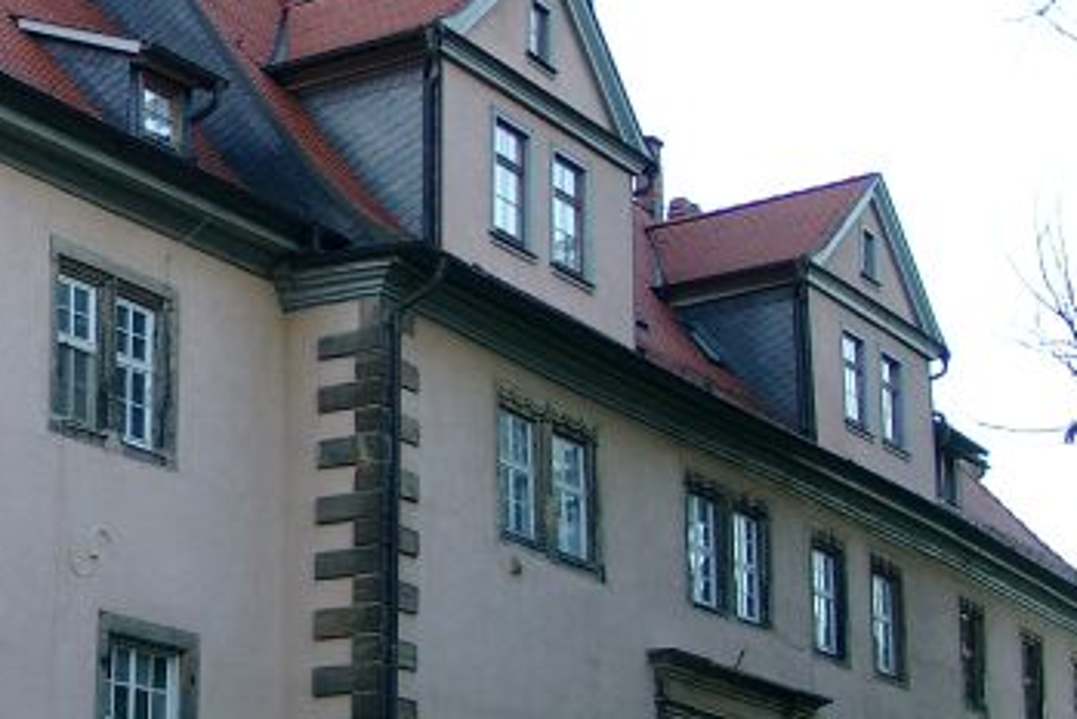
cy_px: 435
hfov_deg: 24.3
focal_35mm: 81
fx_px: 2424
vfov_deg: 16.9
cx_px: 102
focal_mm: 7.13
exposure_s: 1/90.9
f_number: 2
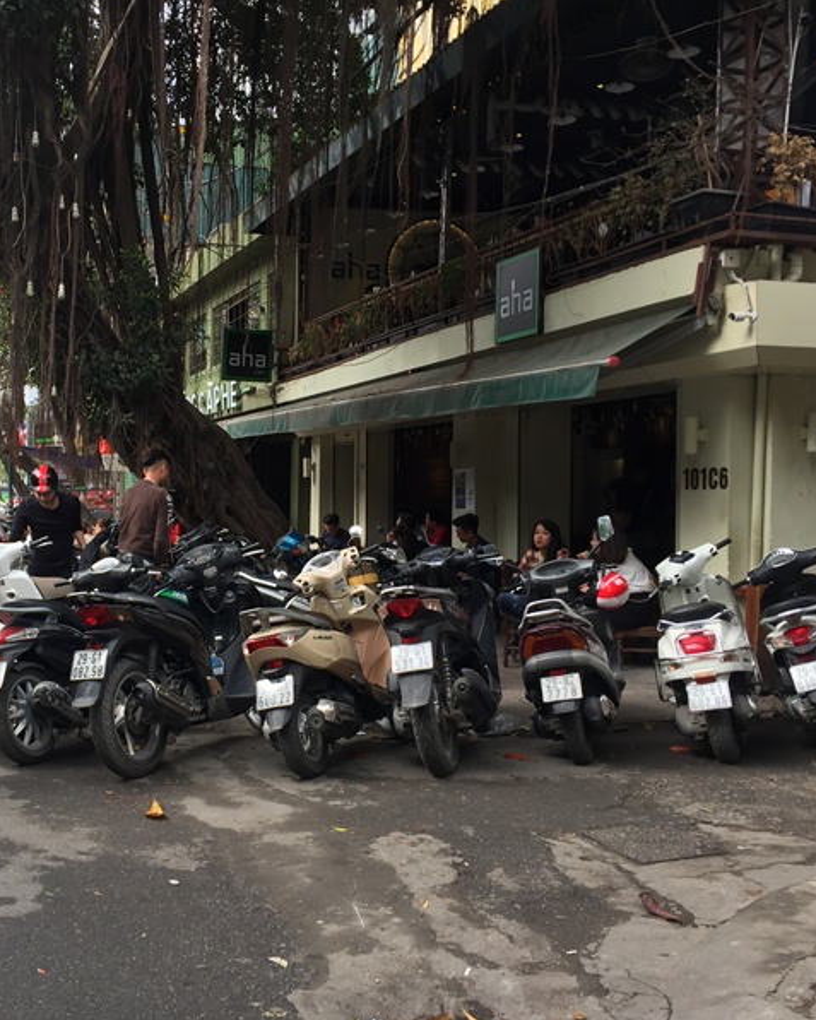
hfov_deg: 38.4
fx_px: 1147
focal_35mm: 38
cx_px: 231
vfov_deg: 47.9
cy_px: 510
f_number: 2.2
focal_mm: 4.15
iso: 32
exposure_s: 1/359
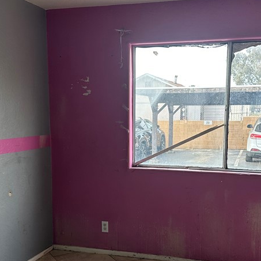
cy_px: 167
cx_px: 135
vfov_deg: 35.1
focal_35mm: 48
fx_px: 409
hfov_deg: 35.4
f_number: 1.78
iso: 80
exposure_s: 1/243
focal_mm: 6.86
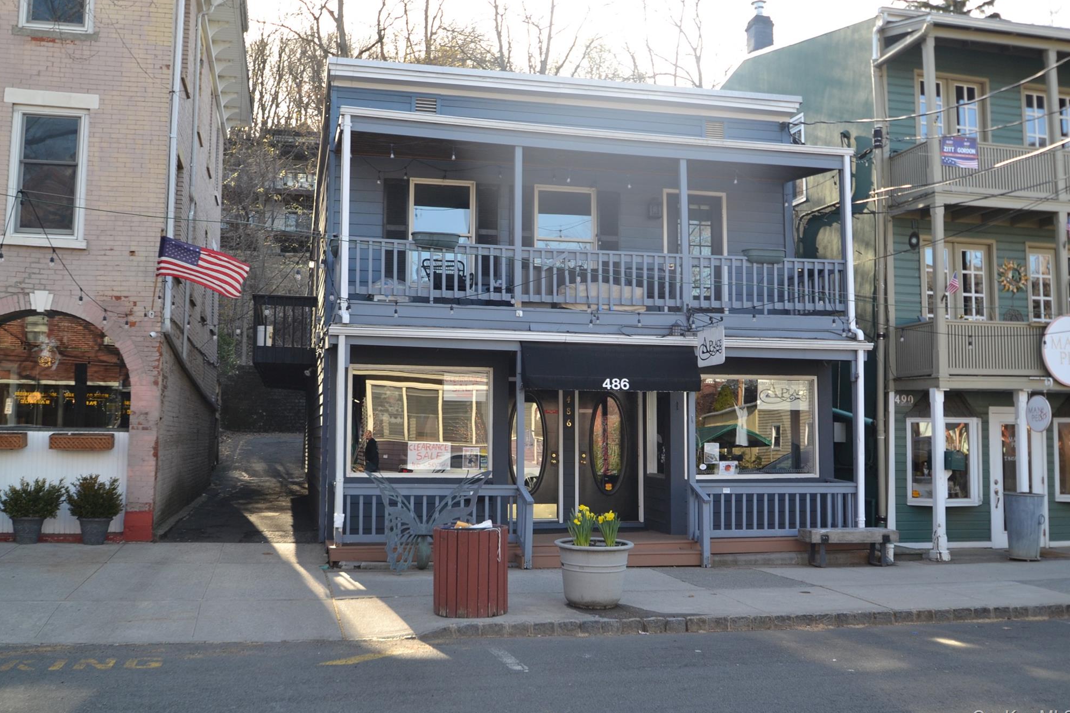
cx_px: 531
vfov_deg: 38.9
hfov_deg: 55.8
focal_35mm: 34
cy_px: 362
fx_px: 1010
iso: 180
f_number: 5.6
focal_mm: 22
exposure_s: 1/125
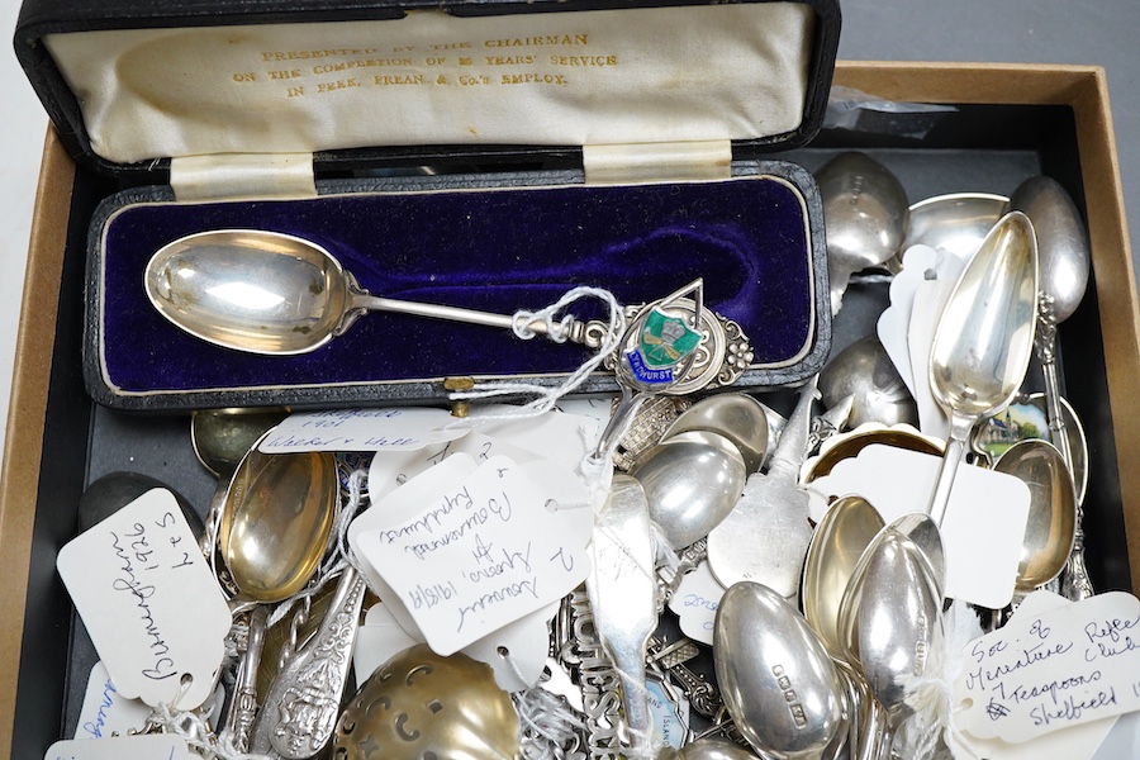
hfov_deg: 43.6
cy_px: 380
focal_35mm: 45
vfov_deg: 29.9
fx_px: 1425
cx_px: 570
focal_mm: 30
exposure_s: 1/125
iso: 1250
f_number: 9
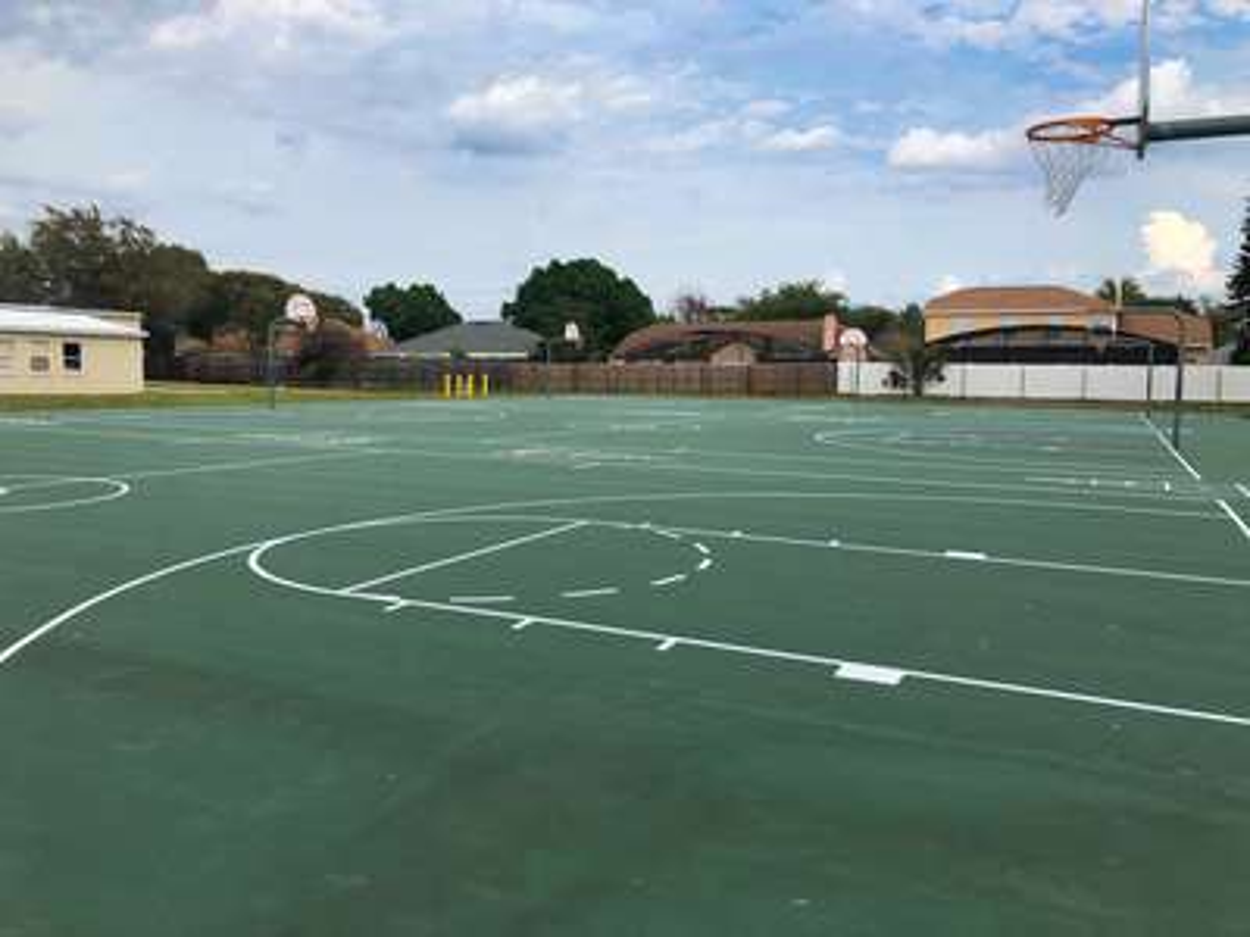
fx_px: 1011
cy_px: 468
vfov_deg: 49.7
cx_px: 625
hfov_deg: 63.4
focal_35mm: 28
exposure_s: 1/1453
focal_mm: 4
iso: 20
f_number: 1.8
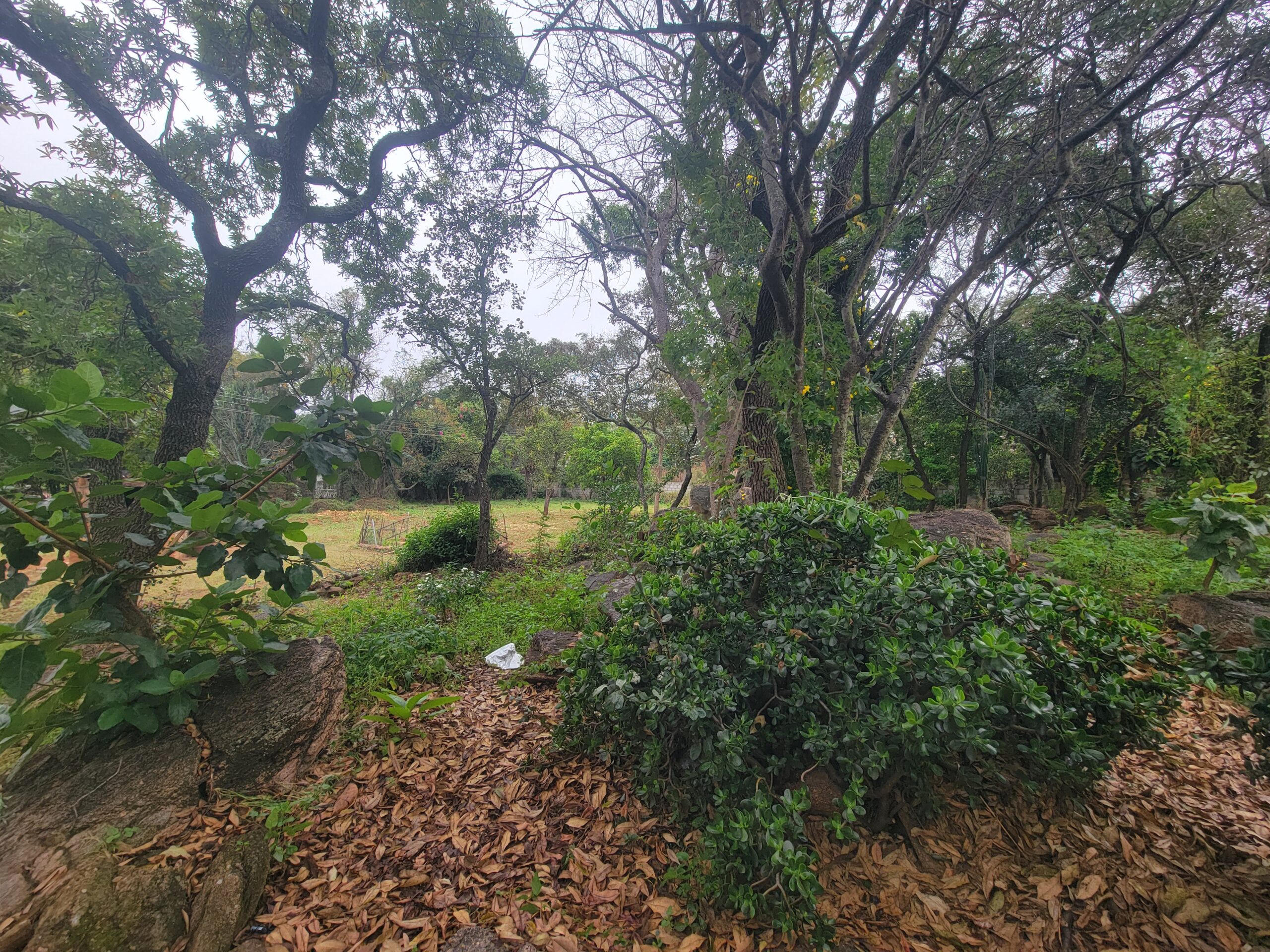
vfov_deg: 89.9
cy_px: 476
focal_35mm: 13
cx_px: 635
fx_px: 477
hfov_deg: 106.2
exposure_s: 1/243
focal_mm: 2.2
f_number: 2.2
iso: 50
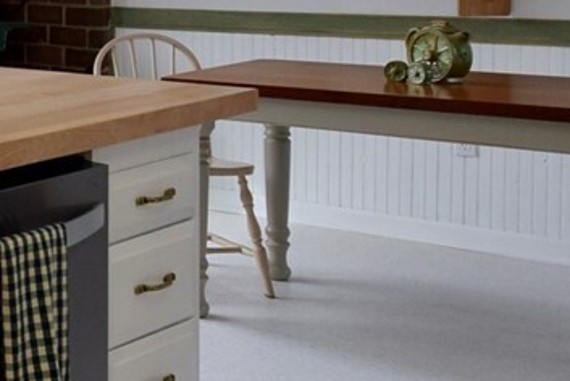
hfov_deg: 21.0
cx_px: -402
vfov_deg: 18.4
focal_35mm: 72
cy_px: -19
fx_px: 1141
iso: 400
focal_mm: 10
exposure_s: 1/200
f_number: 7.1
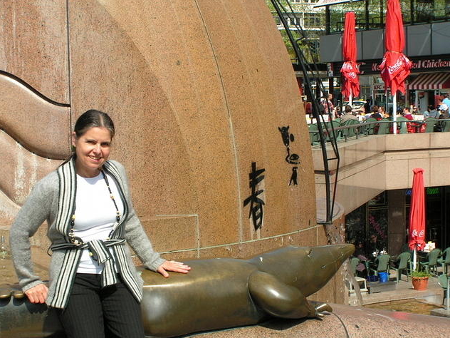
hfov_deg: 25.3
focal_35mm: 77
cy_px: 168
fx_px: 1001
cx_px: 224
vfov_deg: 19.1
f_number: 6.3
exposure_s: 1/200
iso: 50
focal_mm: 12.7
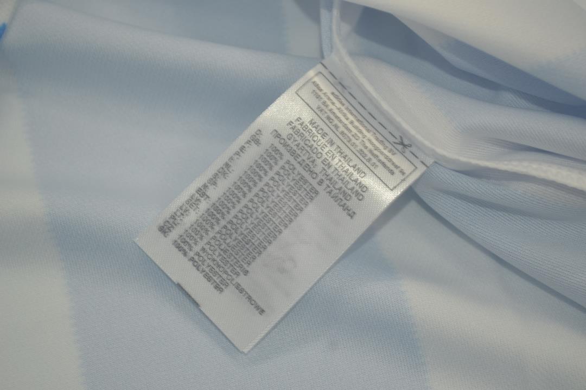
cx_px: 293
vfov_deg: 16.6
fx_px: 1343
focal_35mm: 82
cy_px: 195
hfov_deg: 24.6
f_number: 5.6
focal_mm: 55
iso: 200
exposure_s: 1/80
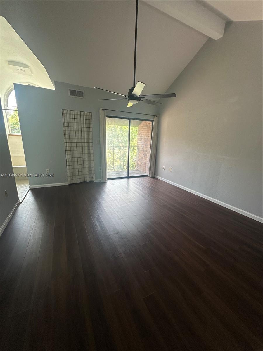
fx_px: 142
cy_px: 176
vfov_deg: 102.1
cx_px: 132
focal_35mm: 14
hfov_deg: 85.7
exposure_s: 1/99
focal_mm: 2.22
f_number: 2.2
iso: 80
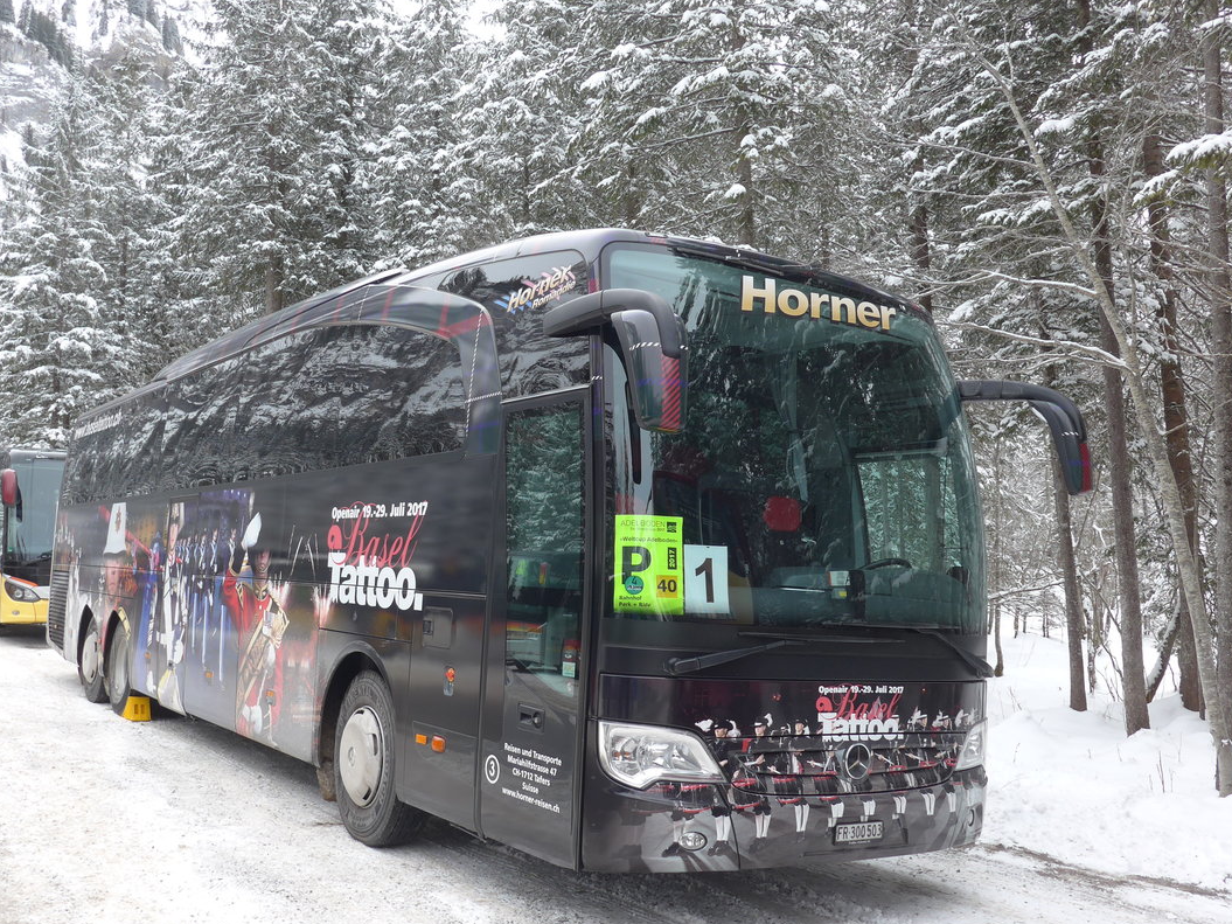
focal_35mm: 33
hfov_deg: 55.3
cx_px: 563
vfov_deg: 42.9
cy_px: 493
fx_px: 1174
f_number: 2.8
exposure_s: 1/250
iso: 80
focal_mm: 6
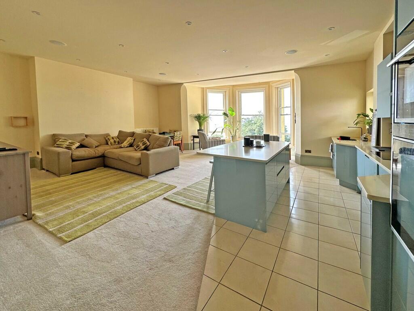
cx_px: 207
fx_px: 167
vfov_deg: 85.7
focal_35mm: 14
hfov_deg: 102.1
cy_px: 156
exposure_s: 1/99
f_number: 2.2
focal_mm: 2.22
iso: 40
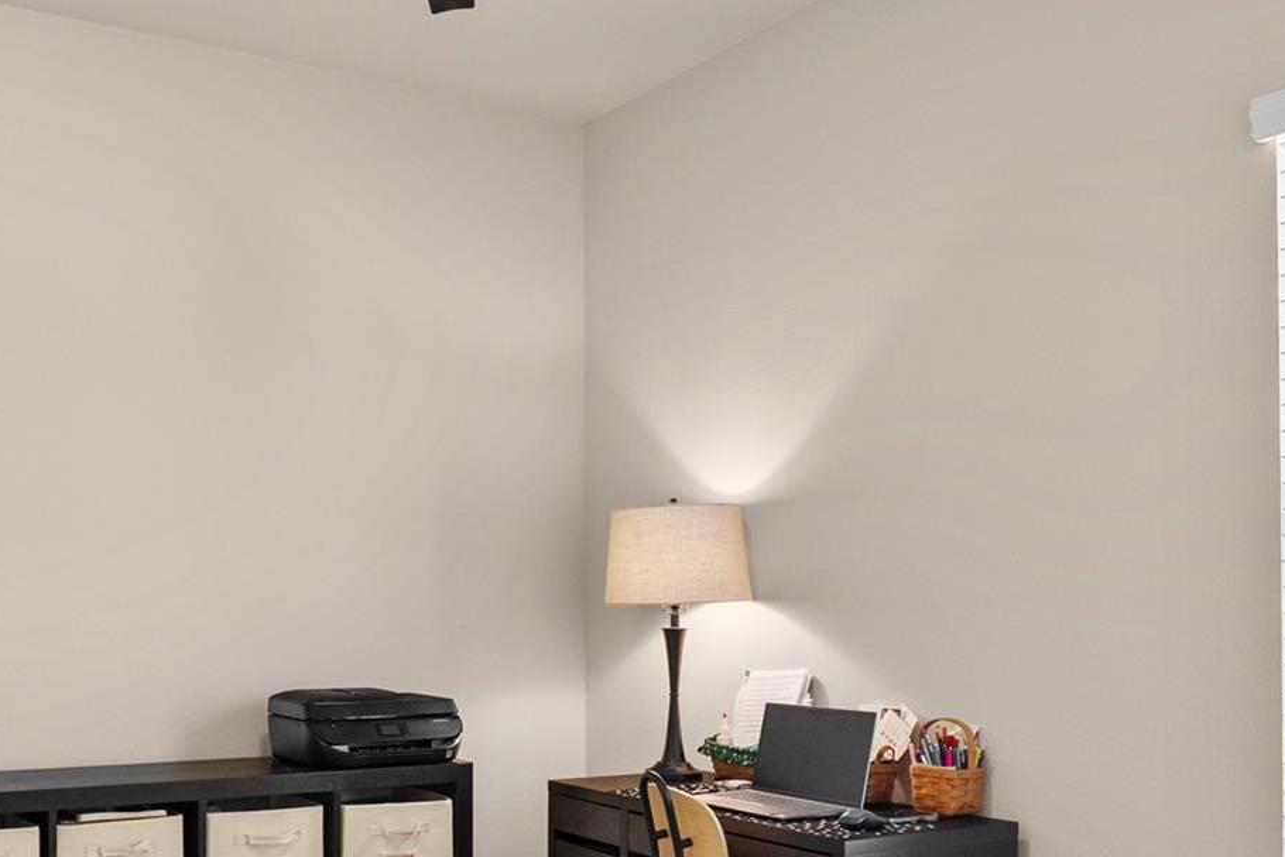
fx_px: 1285
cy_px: 601
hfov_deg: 52.3
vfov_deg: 36.3
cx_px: 445
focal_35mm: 36
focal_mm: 16
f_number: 7.1
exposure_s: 1/6
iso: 400
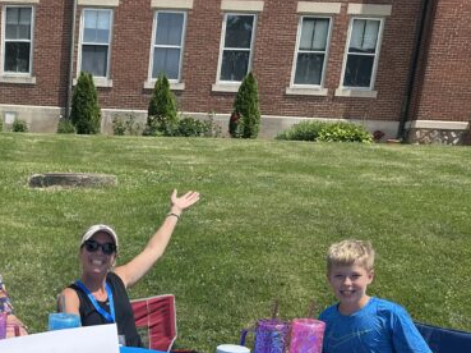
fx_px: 680
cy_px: 357
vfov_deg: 27.3
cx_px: 33
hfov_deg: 35.6
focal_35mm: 50
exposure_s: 1/4762
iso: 80
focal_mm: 6.86
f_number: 1.78
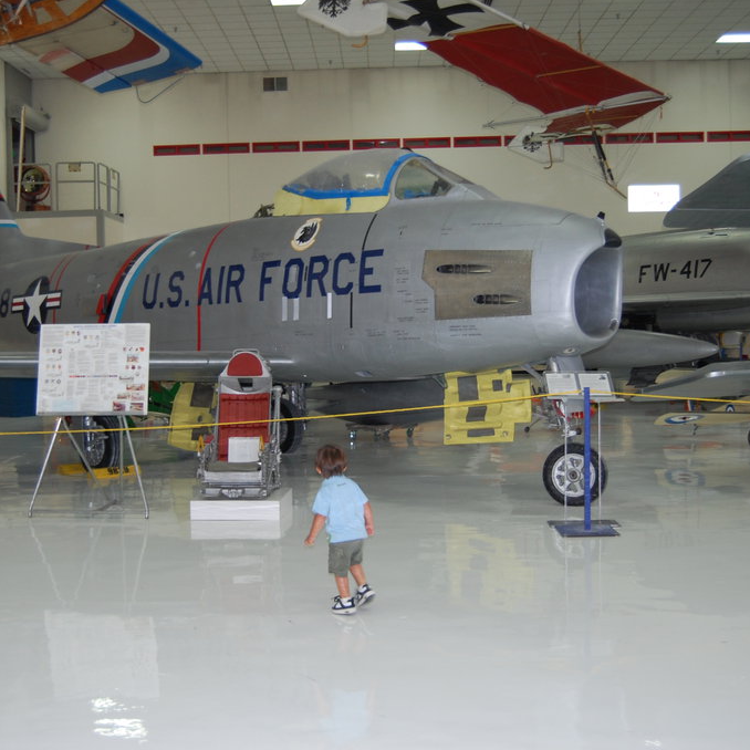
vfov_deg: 34.0
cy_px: 374
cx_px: 317
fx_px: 1226
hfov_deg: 34.0
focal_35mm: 50
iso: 400
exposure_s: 1/60
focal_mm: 26
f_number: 4
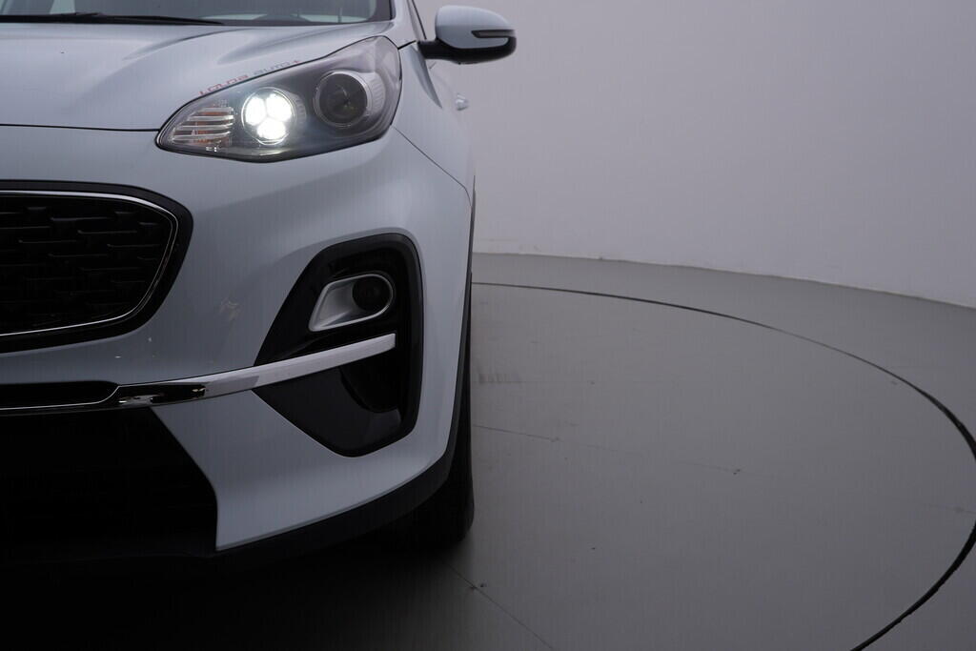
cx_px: 488
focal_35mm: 36
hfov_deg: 53.1
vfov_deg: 36.9
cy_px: 326
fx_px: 976
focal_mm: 24
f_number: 5.6
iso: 125
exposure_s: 1/160
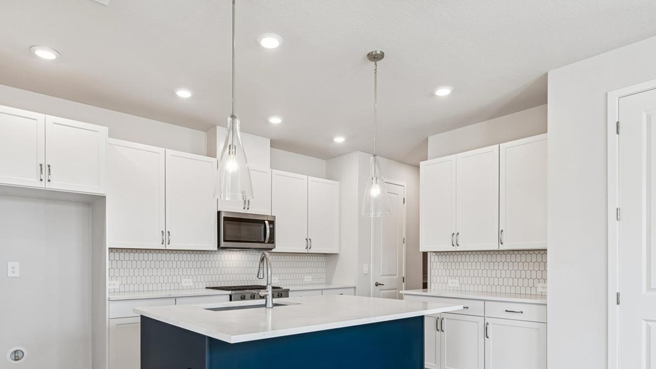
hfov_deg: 83.7
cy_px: 262
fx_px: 365
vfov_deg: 52.0
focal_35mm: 21
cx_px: 307
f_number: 7.1
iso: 100
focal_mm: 10
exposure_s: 1/13
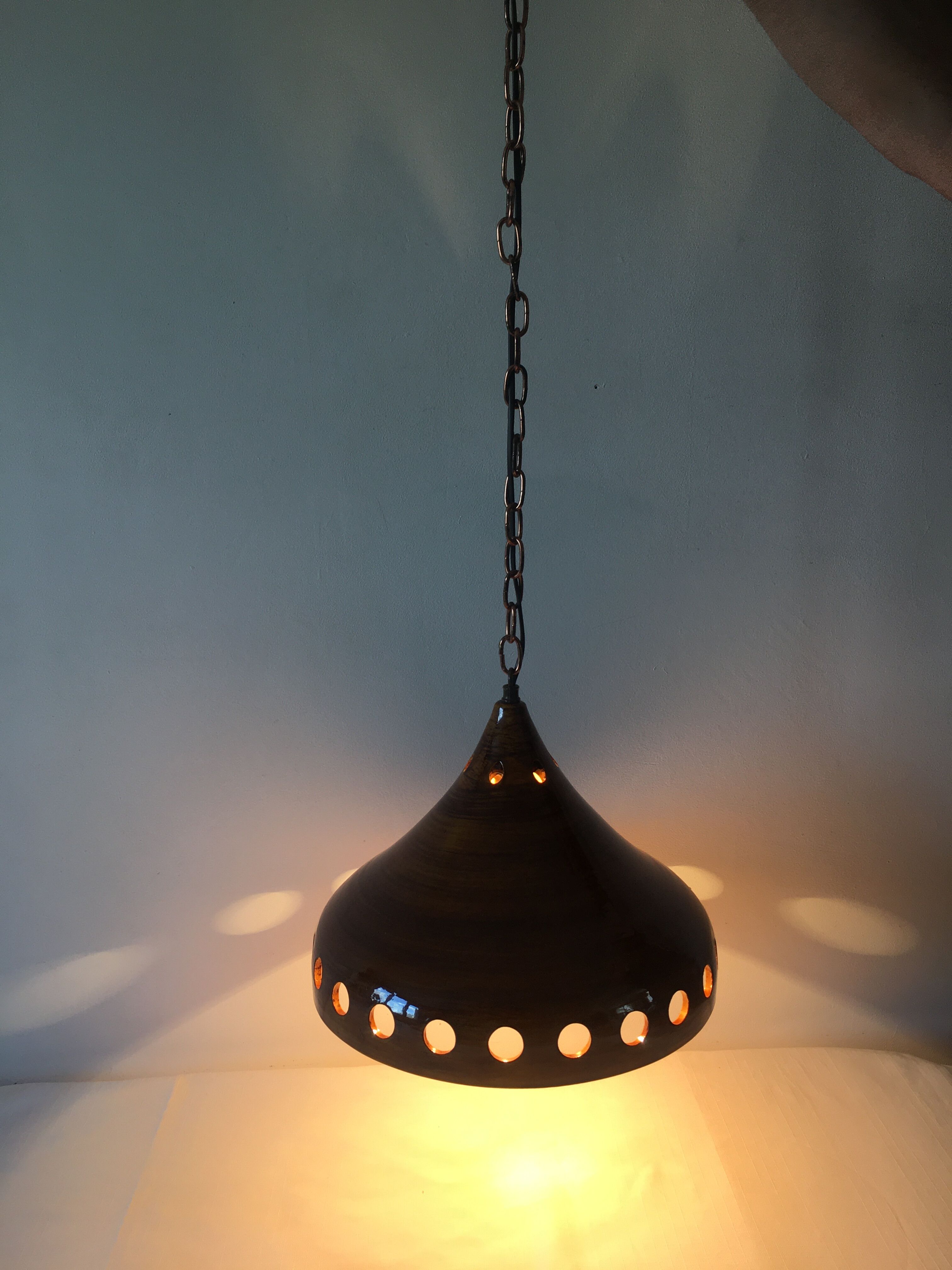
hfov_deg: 48.2
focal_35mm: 29
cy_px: 635
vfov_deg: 61.7
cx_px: 476
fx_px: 1063
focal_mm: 4.15
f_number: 2.2
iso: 32
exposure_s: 1/100
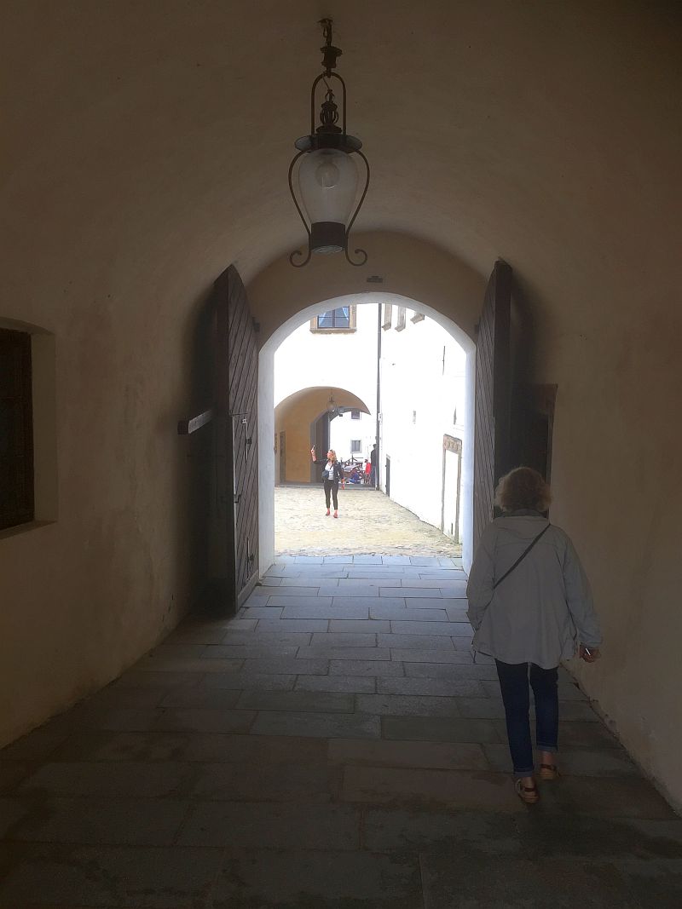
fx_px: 762
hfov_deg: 48.2
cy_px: 454
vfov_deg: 61.7
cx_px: 341
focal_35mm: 29
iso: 32
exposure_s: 1/50
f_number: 2.2
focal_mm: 4.15
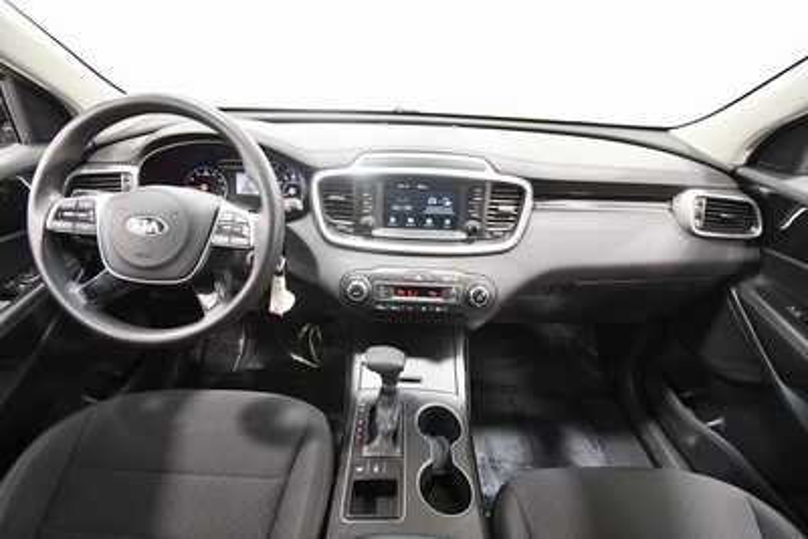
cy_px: 270
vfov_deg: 77.4
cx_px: 404
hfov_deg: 100.4
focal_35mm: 15
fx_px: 337
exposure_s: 1/60
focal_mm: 10
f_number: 4.5
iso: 3600
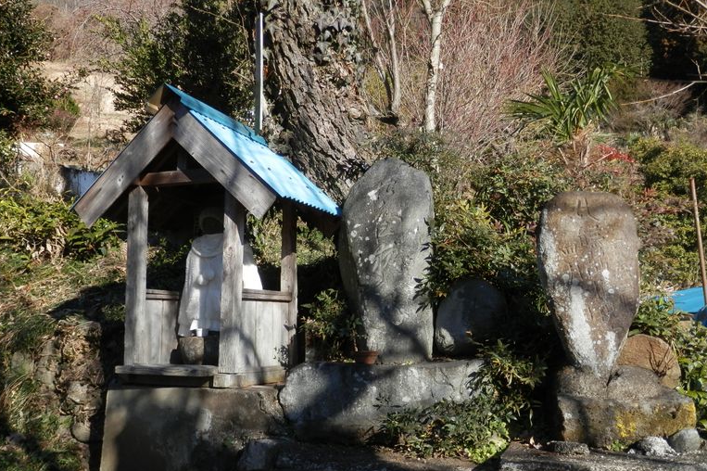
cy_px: 248
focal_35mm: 36
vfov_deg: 36.8
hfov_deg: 53.1
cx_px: 342
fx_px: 707
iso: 80
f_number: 3.4
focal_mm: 6
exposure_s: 1/400
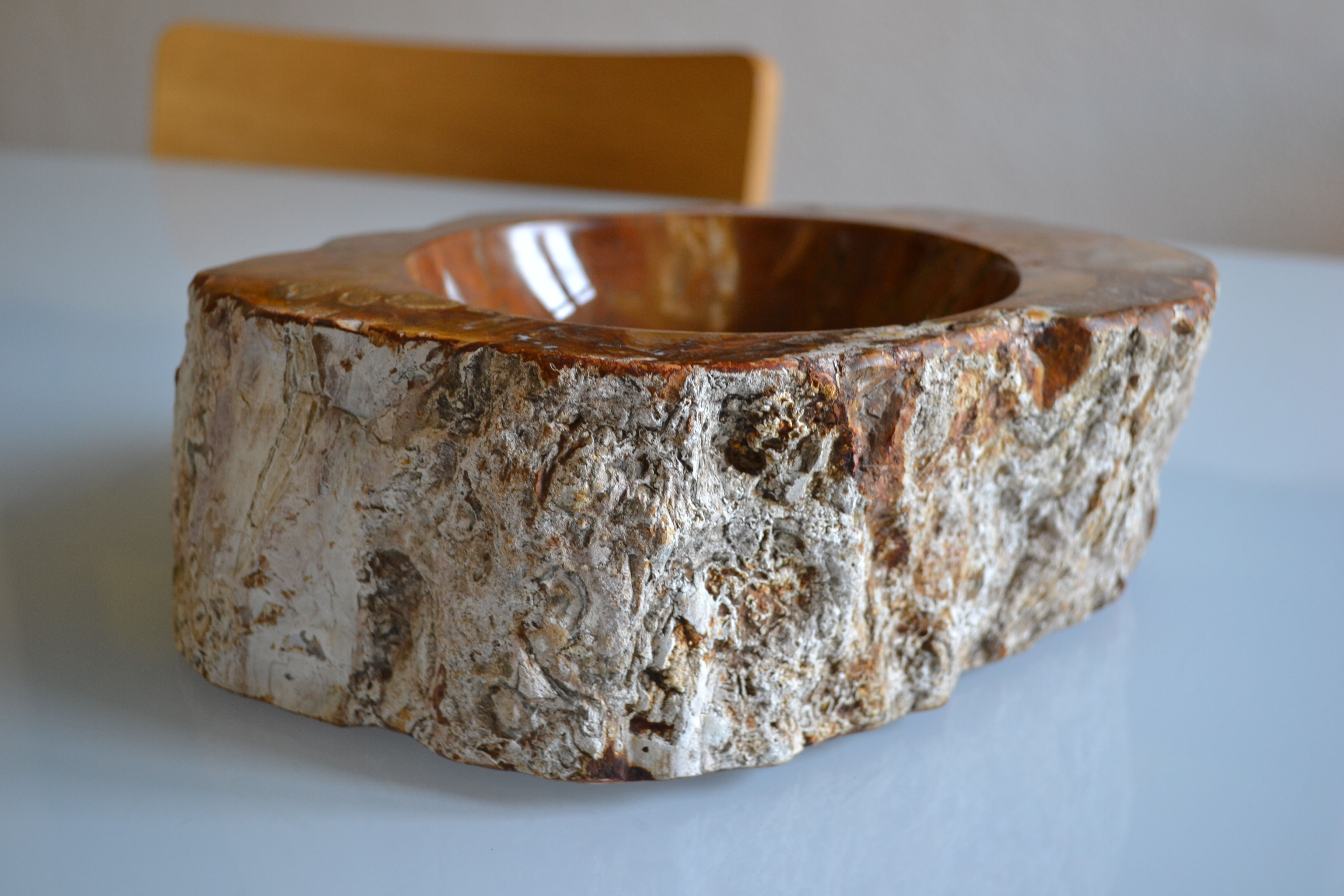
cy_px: 448
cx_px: 672
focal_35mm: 36
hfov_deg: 53.1
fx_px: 1344
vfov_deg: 36.9
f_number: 4
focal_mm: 24
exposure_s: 1/25
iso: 400
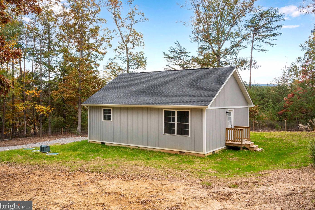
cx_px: 160
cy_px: 104
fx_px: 293
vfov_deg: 39.4
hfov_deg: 56.5
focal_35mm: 34
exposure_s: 1/400
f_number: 10
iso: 1000
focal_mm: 32.5
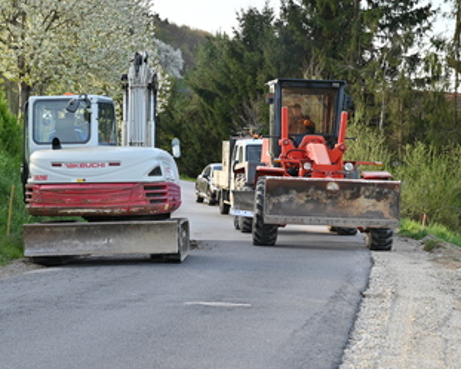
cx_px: 239
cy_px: 216
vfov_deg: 14.0
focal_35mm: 110
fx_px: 1501
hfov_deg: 17.5
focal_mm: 81
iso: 180
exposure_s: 1/250
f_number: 5.6
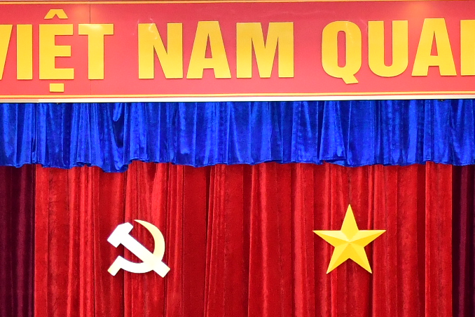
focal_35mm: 197
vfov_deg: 6.9
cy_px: 454
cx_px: 209
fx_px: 2599
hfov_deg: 10.4
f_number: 4
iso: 2000
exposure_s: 1/200
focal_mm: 32
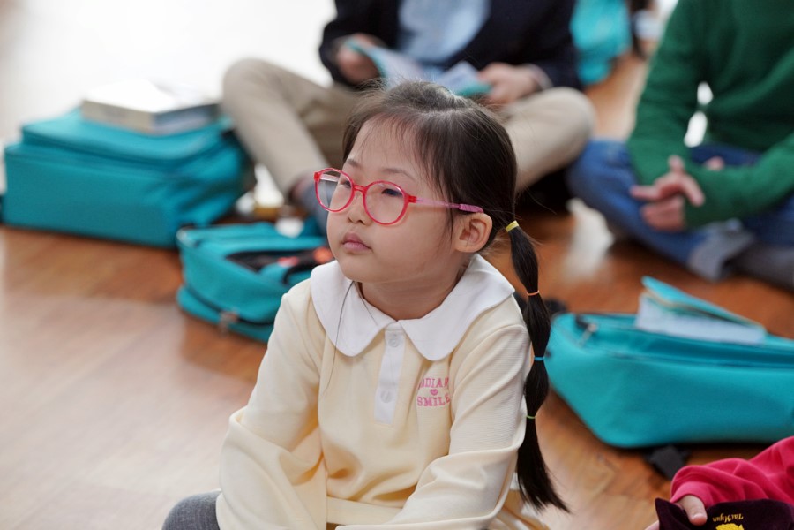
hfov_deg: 15.0
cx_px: 397
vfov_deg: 10.0
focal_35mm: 137
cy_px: 265
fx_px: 3021
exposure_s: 1/160
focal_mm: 137
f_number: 4
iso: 2000
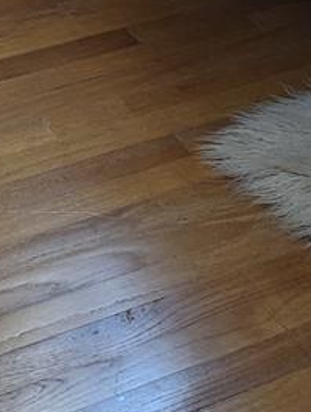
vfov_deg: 11.7
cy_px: -566
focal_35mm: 139
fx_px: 1658
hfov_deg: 10.7
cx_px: 204
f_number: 1.85
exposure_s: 1/338
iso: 47
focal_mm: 6.81
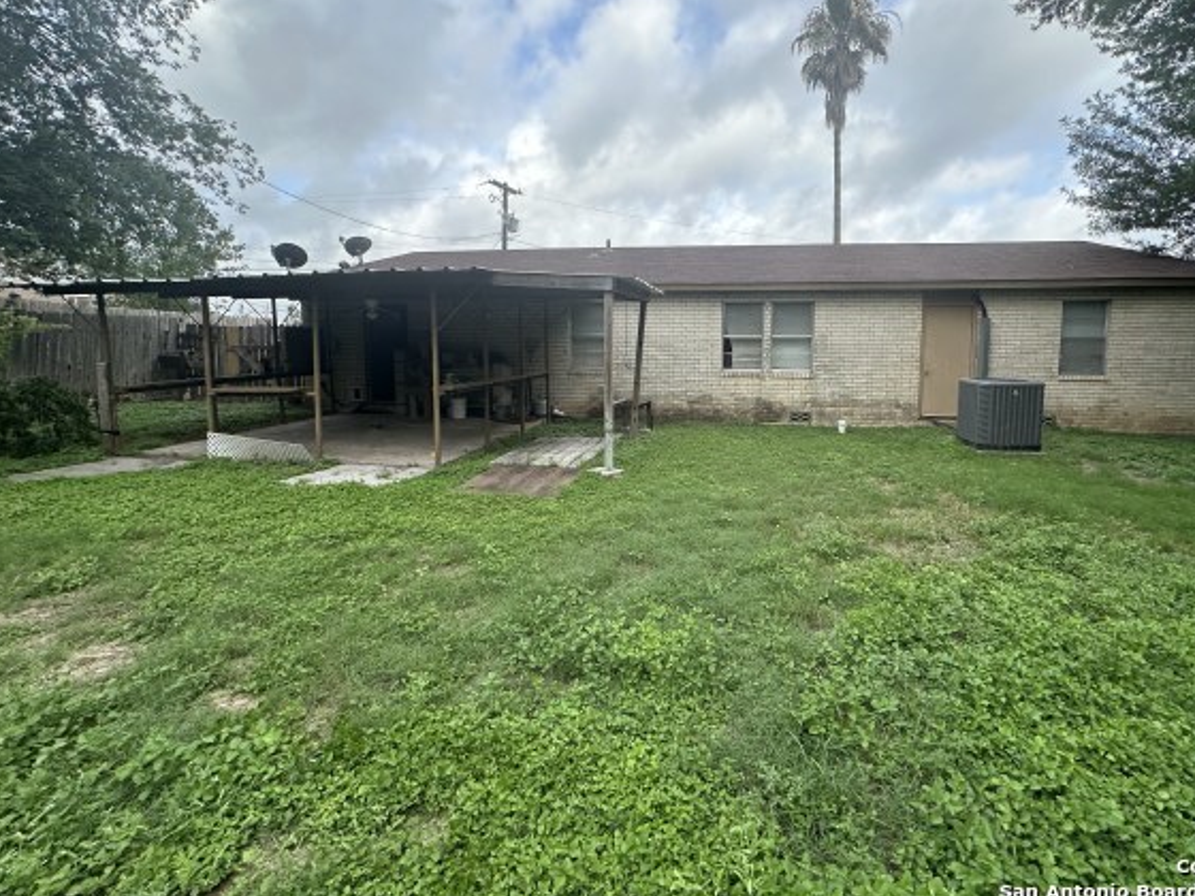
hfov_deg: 94.1
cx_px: 664
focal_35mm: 16
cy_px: 393
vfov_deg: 77.8
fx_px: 552
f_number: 2.2
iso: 40
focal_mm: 2.22
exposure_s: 1/361
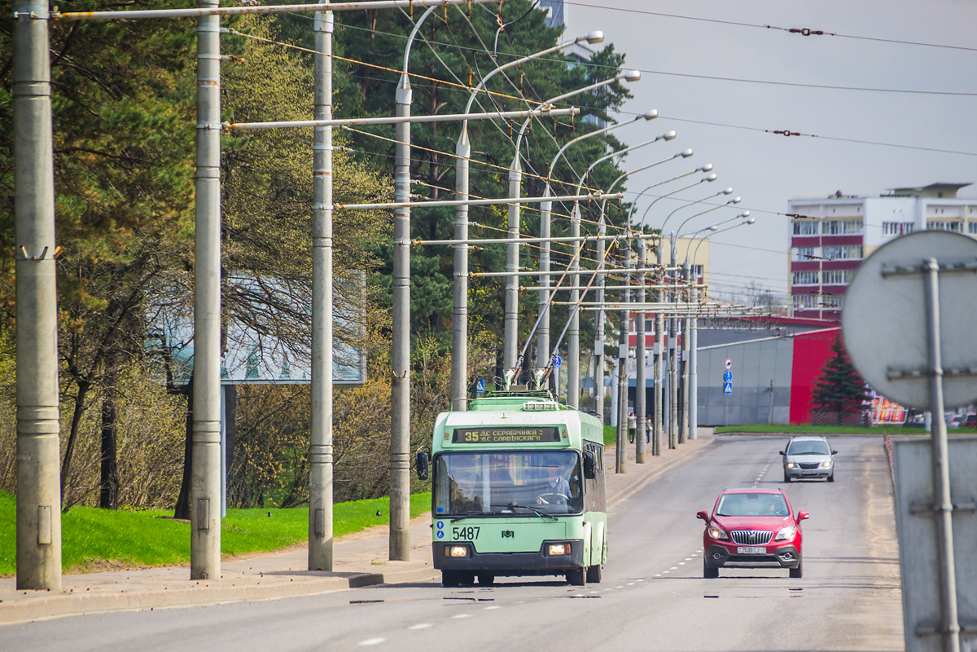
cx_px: 488
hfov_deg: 6.9
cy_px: 326
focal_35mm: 300
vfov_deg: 4.6
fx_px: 8141
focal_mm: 200
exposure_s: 1/500
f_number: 6.3
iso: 400
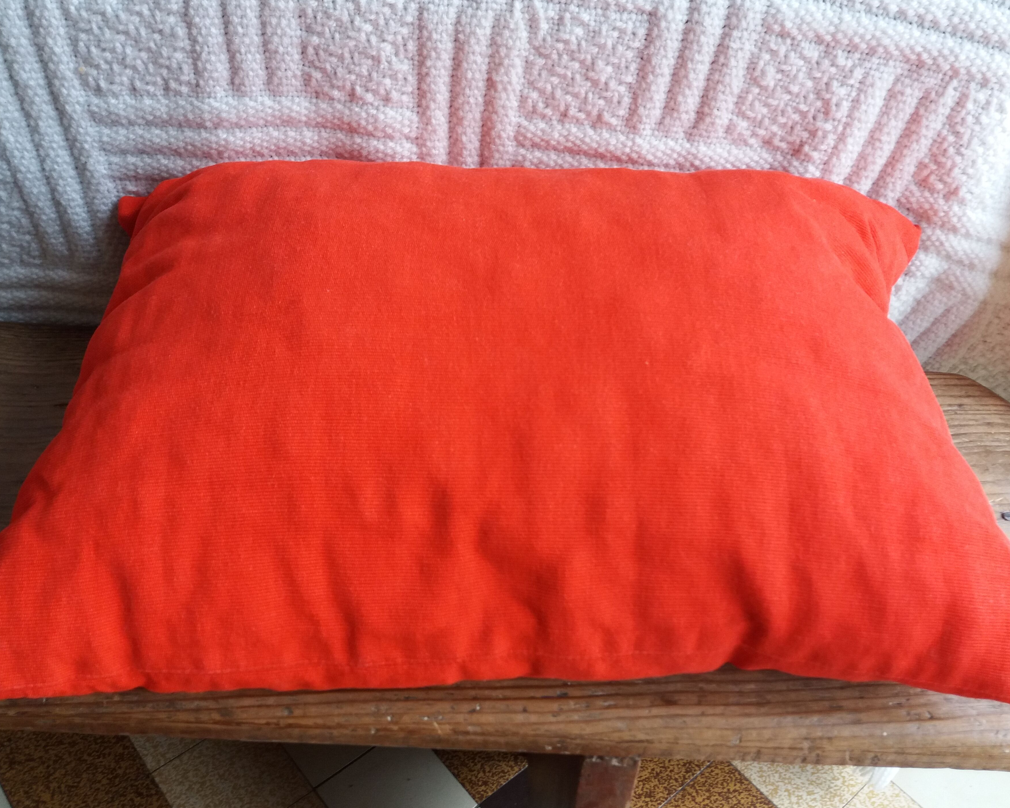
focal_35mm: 32
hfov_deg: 55.7
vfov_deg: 45.8
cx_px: 519
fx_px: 956
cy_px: 415
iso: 80
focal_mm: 3.7
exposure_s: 1/50
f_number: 1.9
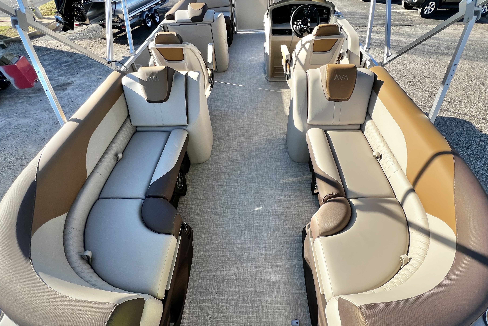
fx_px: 203
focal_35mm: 15
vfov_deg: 76.9
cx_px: 254
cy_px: 185
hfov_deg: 100.3
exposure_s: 1/391
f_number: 1.8
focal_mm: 1.57
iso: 32
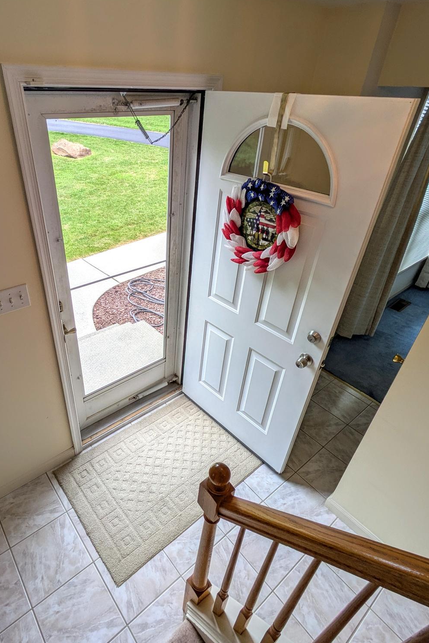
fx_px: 358
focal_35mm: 20
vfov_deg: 84.0
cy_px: 319
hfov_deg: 61.1
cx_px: 162
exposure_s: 1/235
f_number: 2.2
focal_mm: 1.83
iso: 45
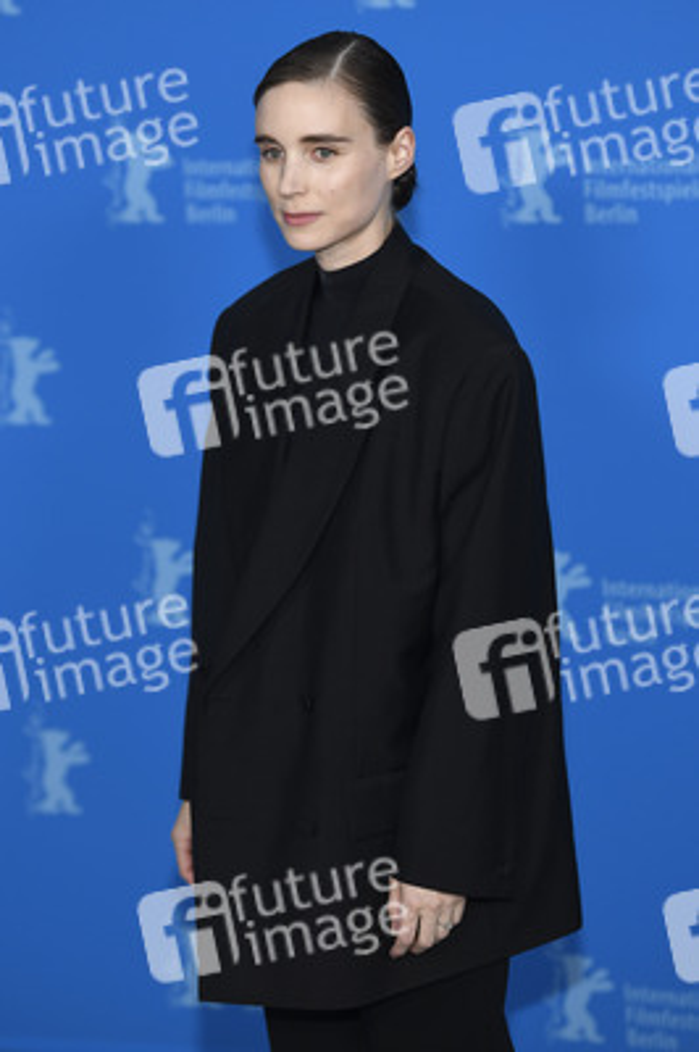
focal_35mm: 120
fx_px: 3501
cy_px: 526
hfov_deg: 11.4
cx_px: 350
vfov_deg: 17.1
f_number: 3.5
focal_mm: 120
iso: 640
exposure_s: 1/500
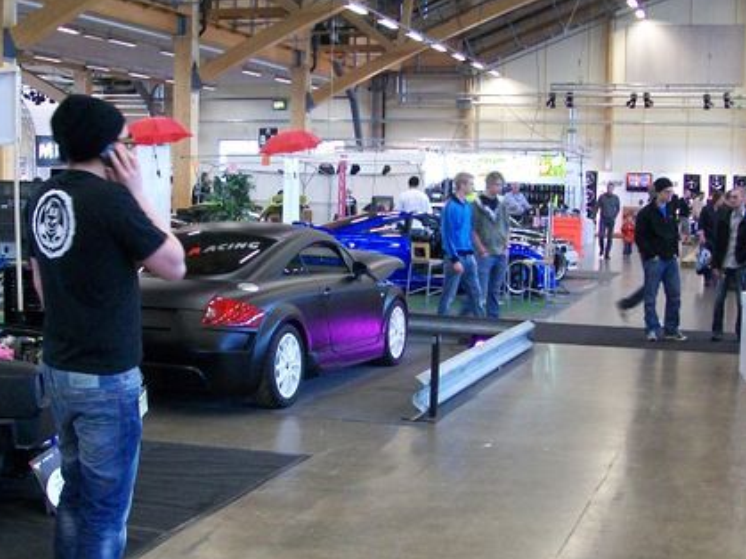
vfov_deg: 26.5
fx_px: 1185
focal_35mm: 55
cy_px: 308
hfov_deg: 34.9
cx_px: 342
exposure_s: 1/25
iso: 160
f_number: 2.7
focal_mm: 6
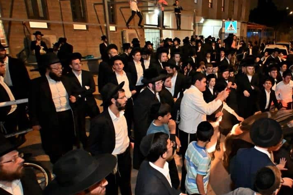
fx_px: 212
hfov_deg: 66.7
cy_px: 94
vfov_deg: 49.6
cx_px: 204
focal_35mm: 26
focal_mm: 12
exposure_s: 1/160
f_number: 3.5
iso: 3200
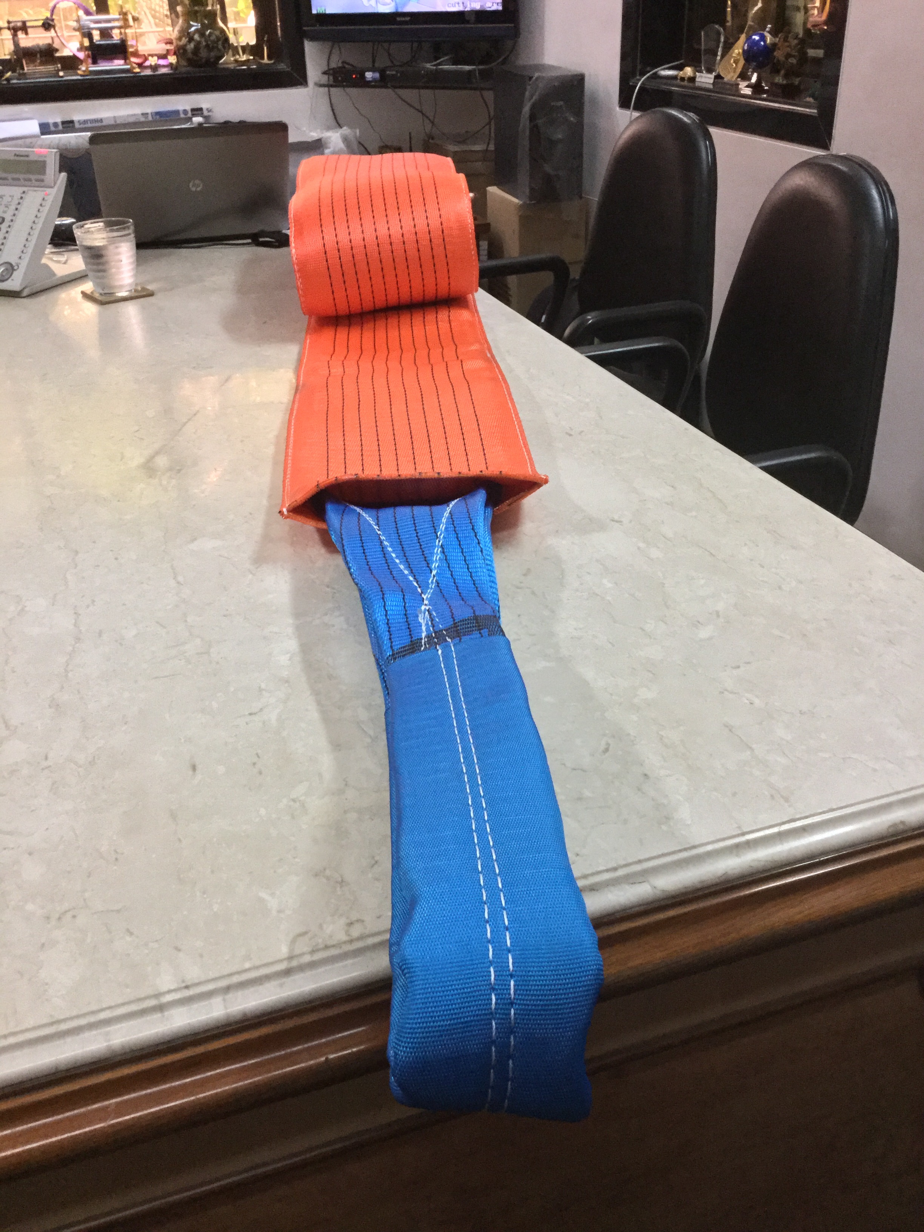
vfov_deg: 58.4
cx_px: 462
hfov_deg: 45.4
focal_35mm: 31
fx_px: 1103
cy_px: 616
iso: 250
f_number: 2.4
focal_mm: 3.3
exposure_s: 1/33
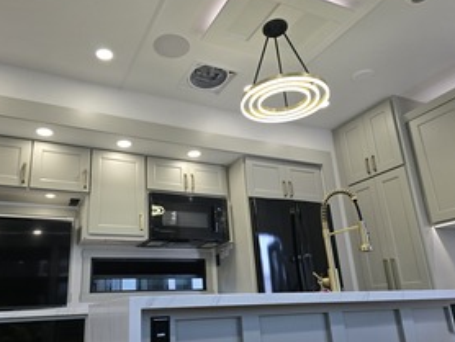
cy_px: 191
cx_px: 190
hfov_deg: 61.3
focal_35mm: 29
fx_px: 382
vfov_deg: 48.2
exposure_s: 1/180
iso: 64
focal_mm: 6.3
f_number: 1.7
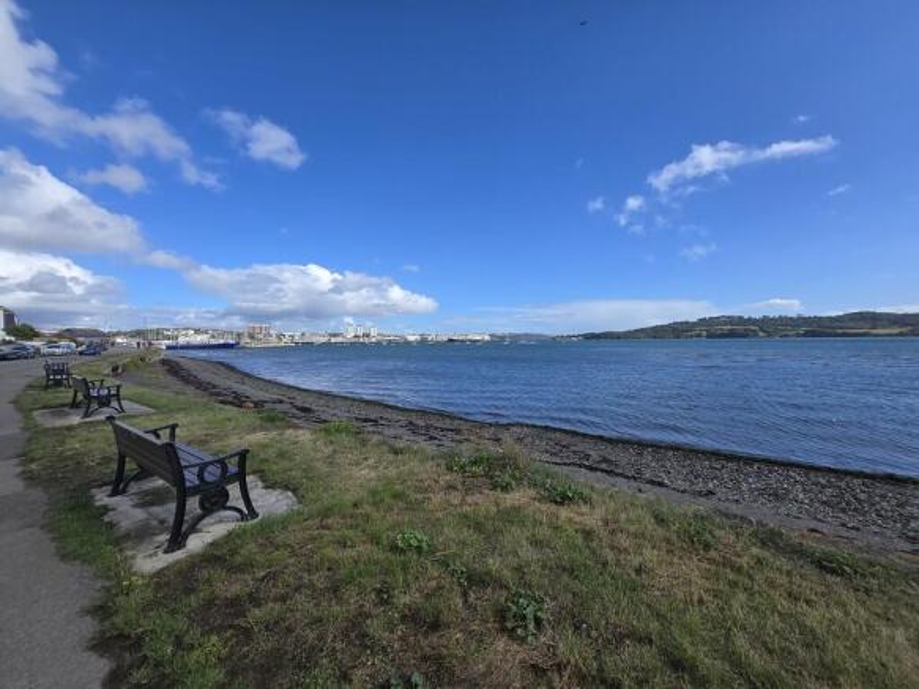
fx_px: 345
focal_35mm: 13
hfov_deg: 106.2
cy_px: 344
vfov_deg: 89.9
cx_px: 460
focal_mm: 1.7
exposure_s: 1/1297
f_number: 2.2
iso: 25
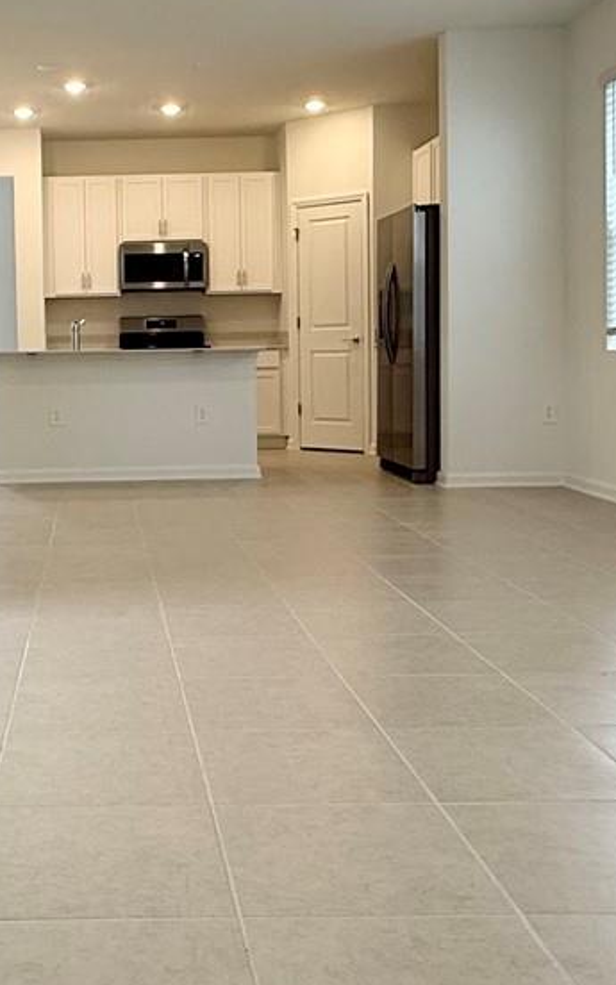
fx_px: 1155
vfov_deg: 45.9
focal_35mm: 43
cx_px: 71
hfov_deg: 28.8
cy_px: 391
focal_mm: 2.22
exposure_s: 1/120
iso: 100
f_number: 2.2
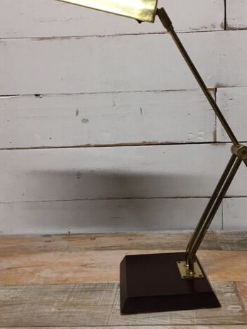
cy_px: 145
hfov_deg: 35.8
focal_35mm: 40
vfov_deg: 46.7
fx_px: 381
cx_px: 152
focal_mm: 4.15
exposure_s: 1/17
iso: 40
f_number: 2.2
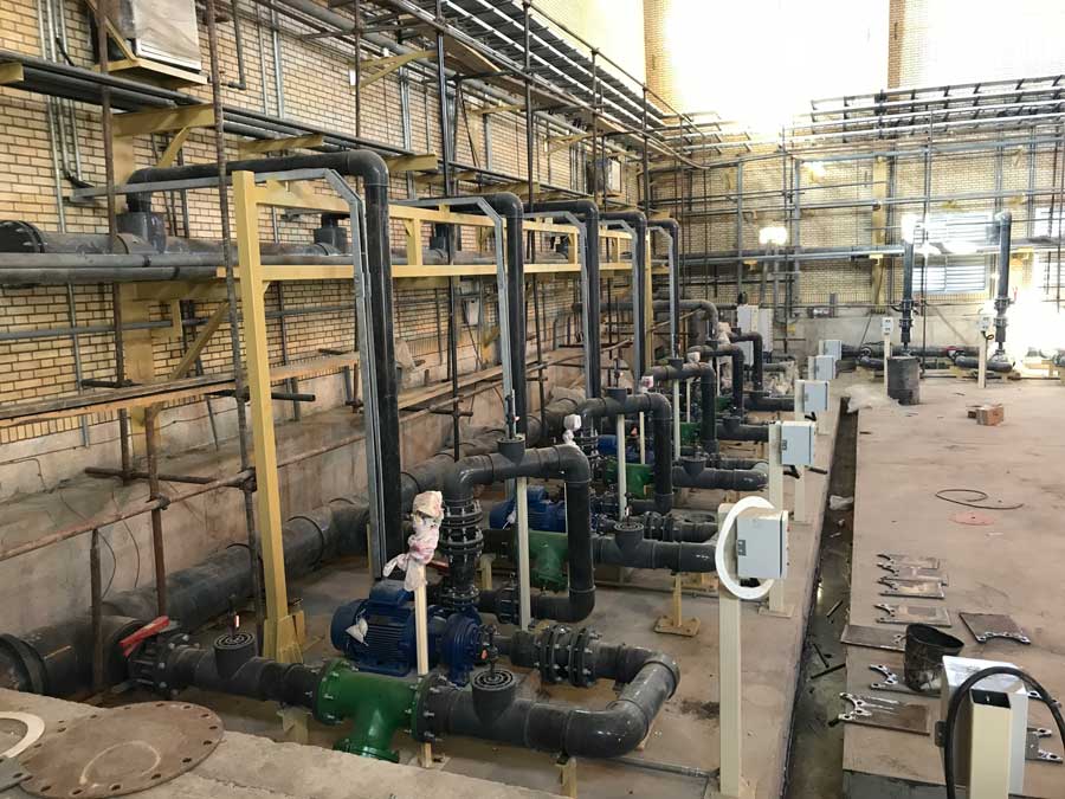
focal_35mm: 28
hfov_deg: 63.4
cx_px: 532
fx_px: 861
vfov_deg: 49.7
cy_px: 400
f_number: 1.8
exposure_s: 1/17
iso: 50
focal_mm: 3.99
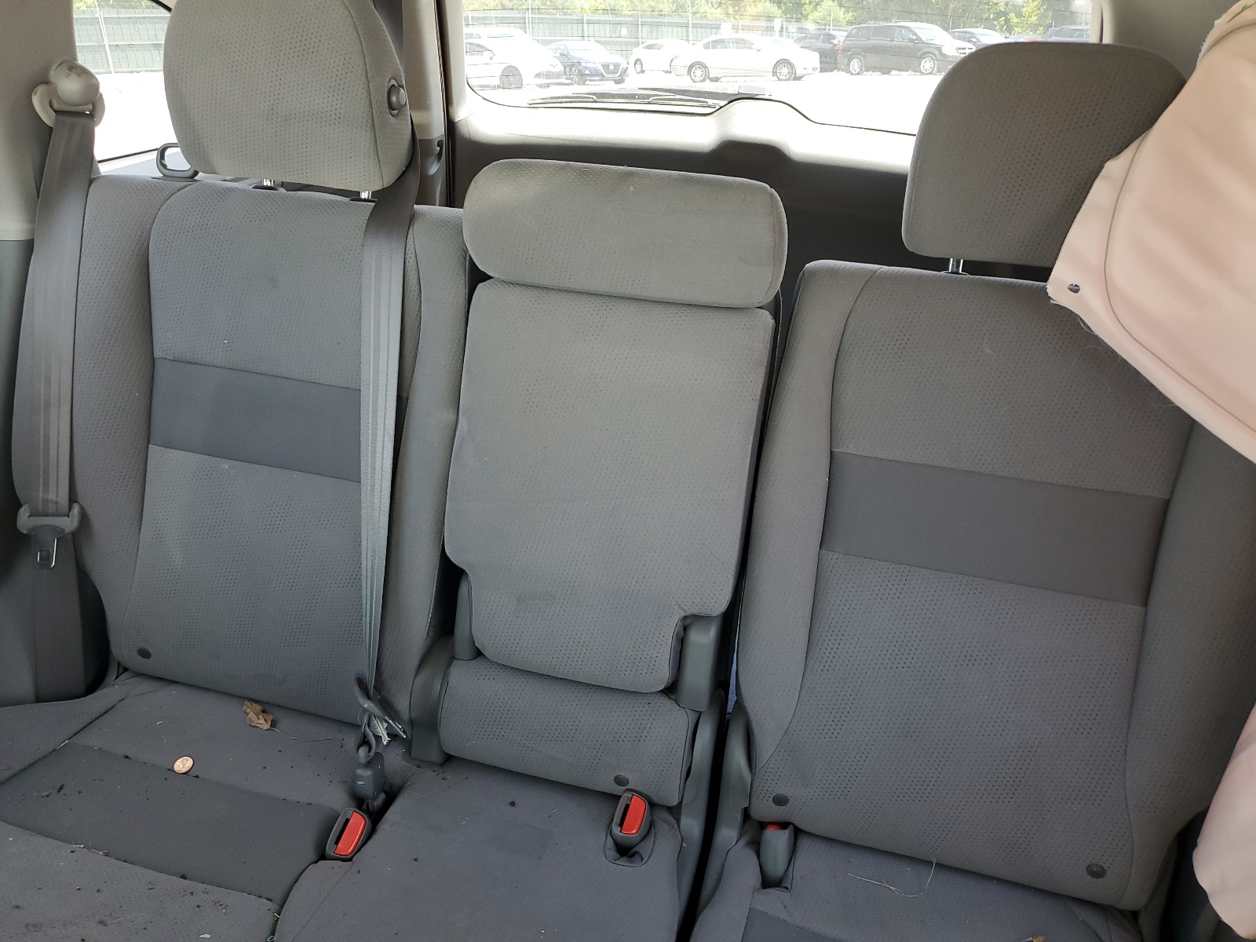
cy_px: 471
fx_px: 943
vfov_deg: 53.1
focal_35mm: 26
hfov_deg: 67.3
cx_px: 628
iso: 59
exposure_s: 1/120
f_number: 1.5
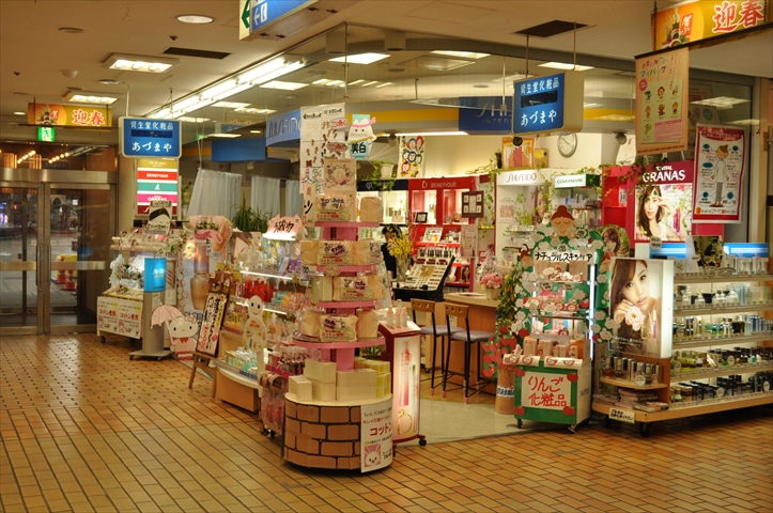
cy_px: 256
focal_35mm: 42
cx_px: 386
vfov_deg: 31.8
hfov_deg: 46.5
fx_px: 901
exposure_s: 1/125
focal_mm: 28
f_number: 5.6
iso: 400
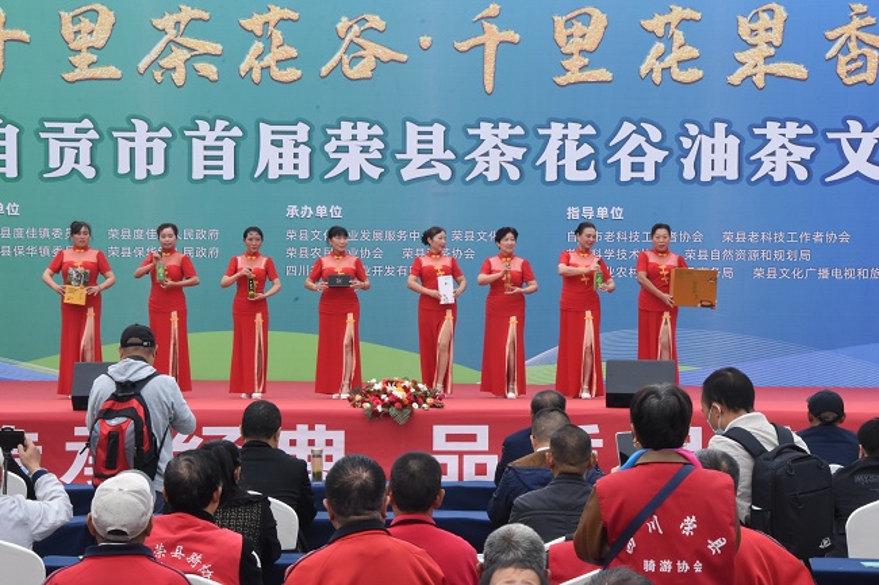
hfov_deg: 16.7
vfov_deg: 11.1
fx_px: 3002
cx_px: 440
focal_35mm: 123
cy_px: 292
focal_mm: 82
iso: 1250
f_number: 25
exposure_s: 1/125
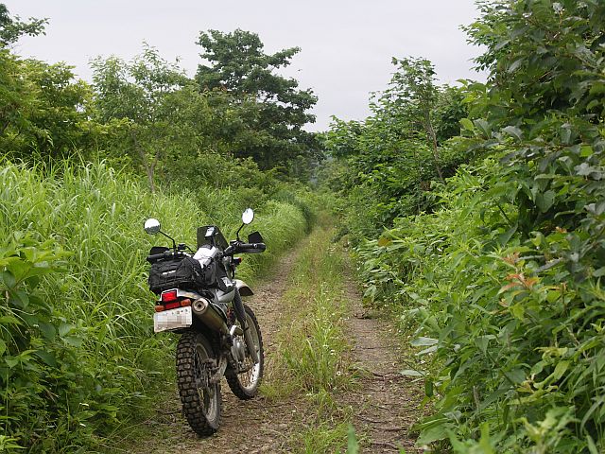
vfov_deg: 19.1
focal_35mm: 77
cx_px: 302
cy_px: 227
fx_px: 1346
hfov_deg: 25.3
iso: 50
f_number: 4
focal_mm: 19.9
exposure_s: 1/160
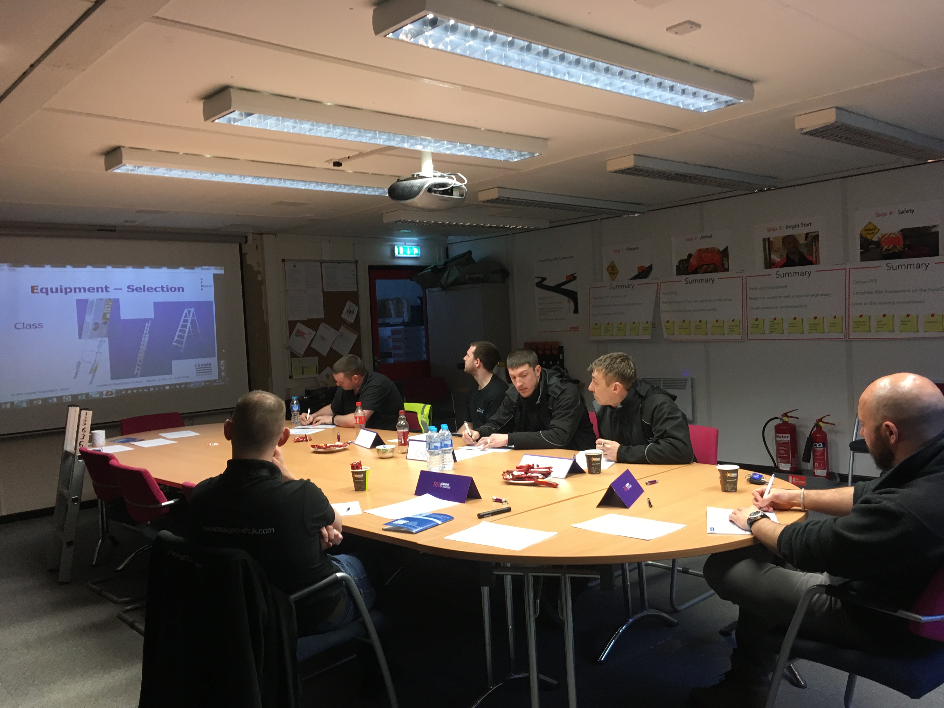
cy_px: 354
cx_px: 472
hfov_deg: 61.7
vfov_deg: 48.2
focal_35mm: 29
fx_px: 791
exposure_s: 1/33
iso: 50
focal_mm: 4.15
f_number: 2.2
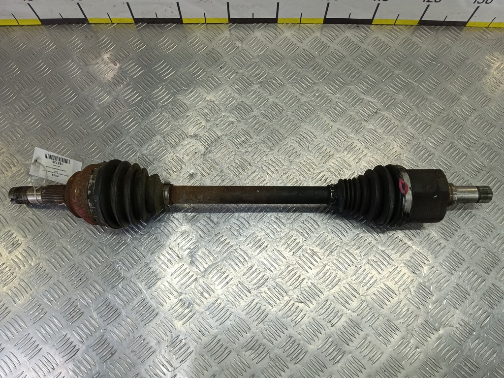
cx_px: 252
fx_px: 335
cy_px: 189
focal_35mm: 23
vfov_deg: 58.9
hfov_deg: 73.9
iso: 142
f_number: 1.6
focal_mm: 4.11
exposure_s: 1/100
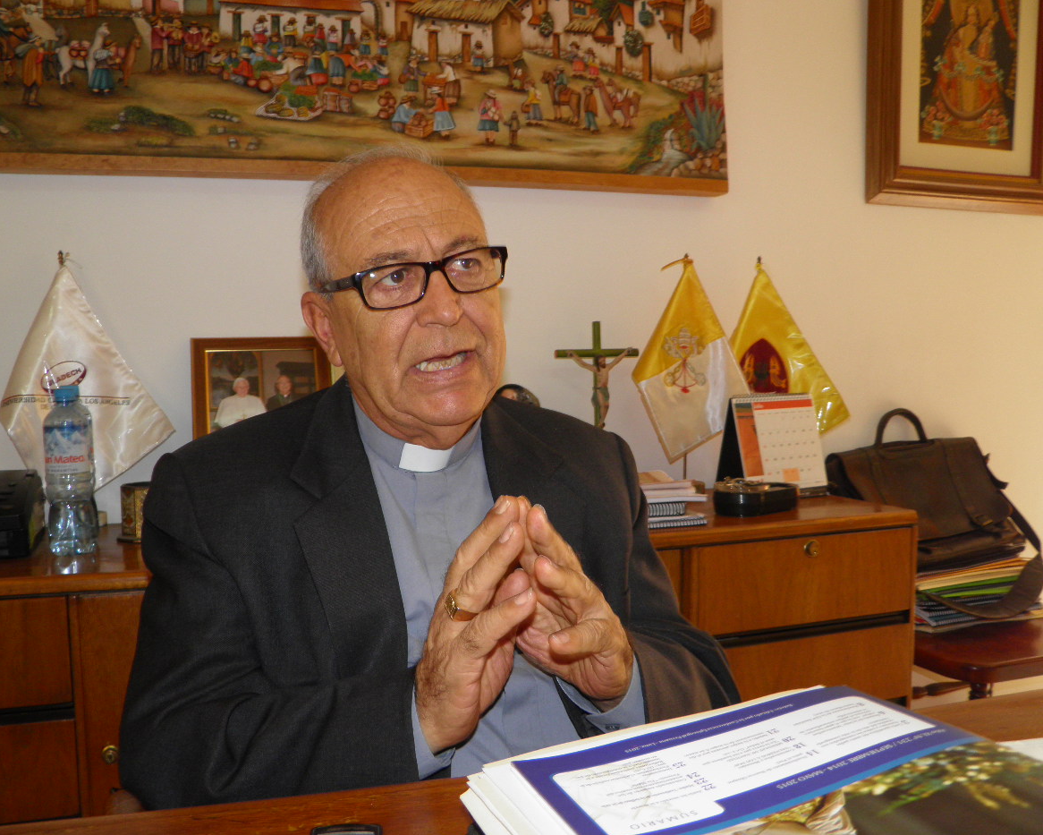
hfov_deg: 58.7
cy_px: 422
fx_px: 926
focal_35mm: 30
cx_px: 485
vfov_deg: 48.5
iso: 100
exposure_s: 1/30
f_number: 2.8
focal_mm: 4.9
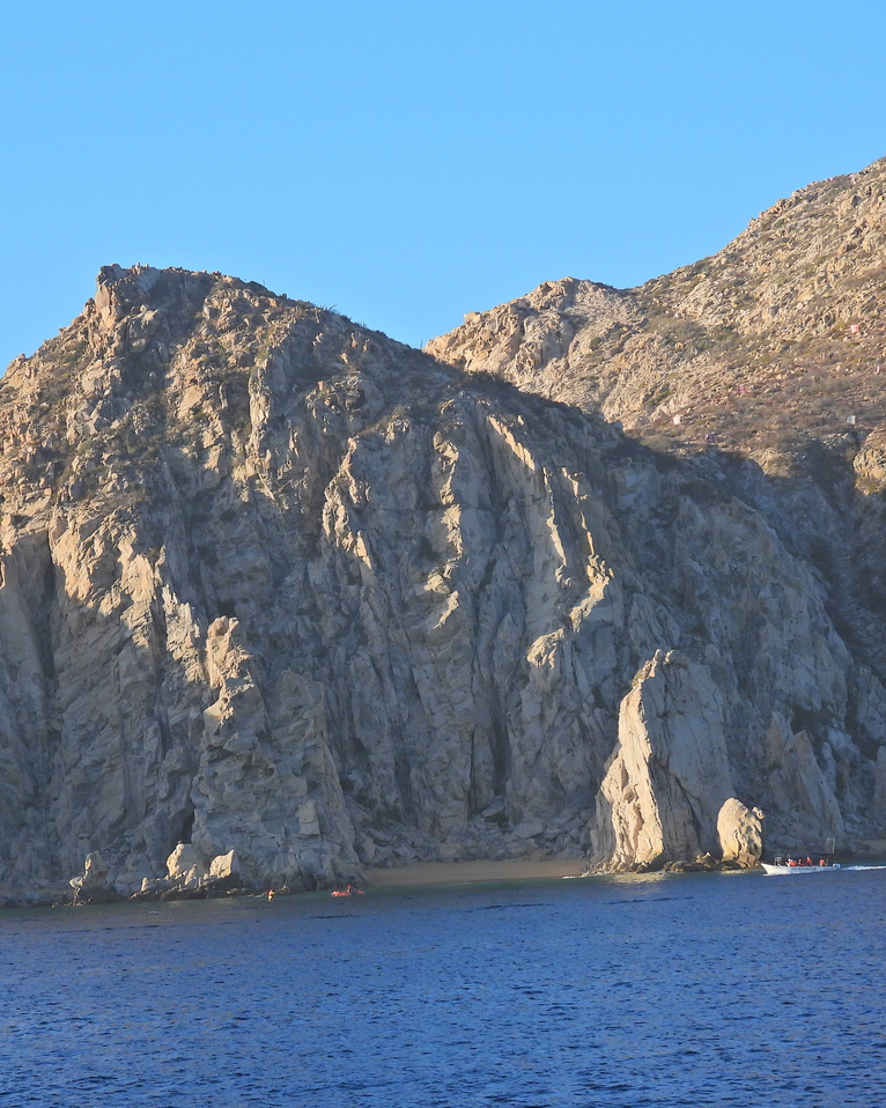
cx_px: 296
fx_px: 4492
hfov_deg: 11.3
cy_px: 554
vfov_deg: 14.1
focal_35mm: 137
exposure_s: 1/800
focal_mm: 18.7
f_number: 4
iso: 100
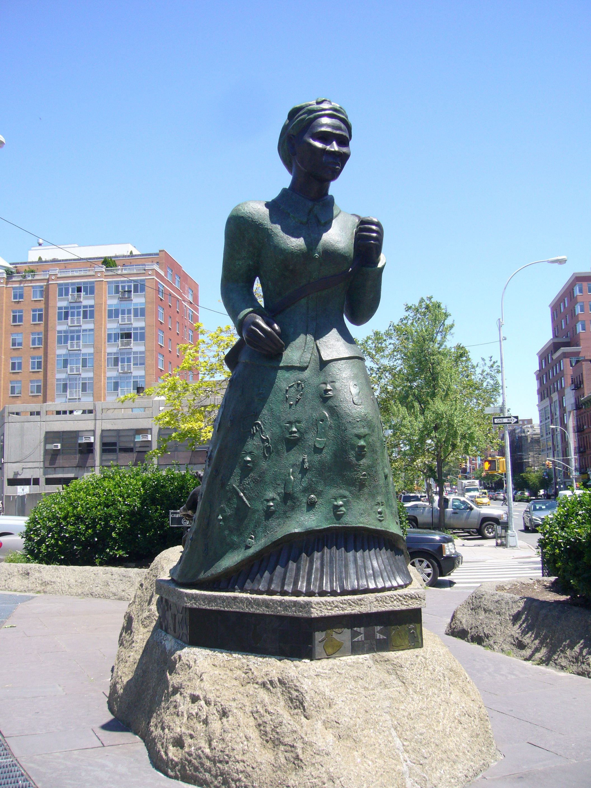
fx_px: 797
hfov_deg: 40.7
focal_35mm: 35
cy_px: 394
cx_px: 296
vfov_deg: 52.6
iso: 80
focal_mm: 5.8
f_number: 5.6
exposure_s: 1/200
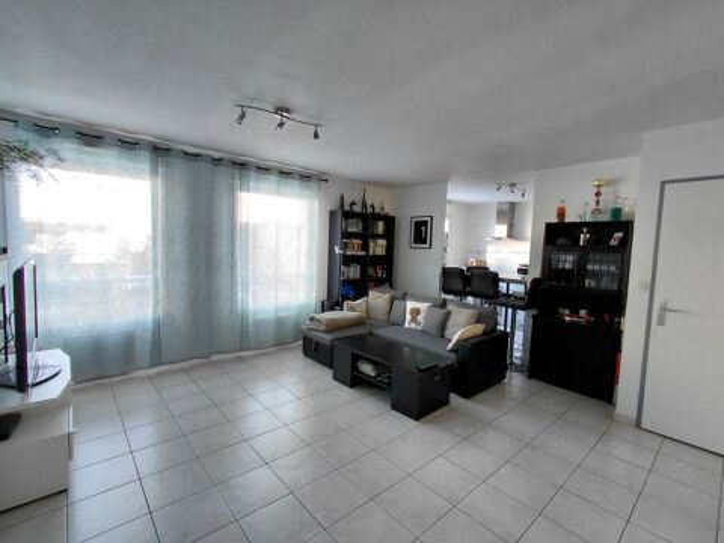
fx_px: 335
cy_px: 272
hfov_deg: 94.5
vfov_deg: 78.1
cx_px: 362
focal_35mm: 16
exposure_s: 1/60
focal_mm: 1.64
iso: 125
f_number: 2.2
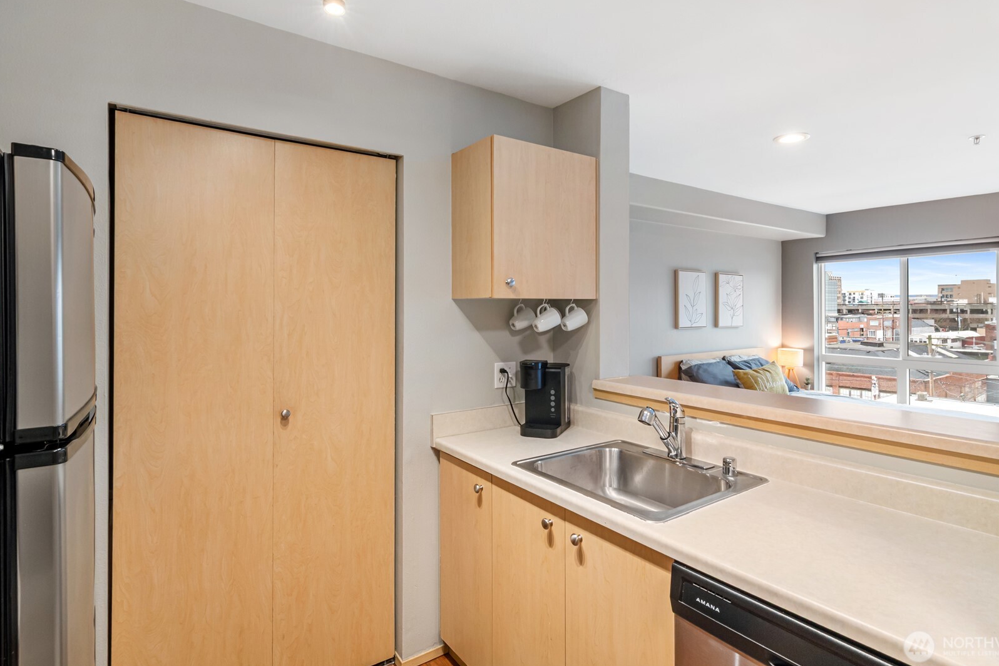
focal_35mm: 18
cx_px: 525
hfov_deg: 91.4
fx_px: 486
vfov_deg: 68.7
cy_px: 317
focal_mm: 11
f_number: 10
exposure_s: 1/5
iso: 250
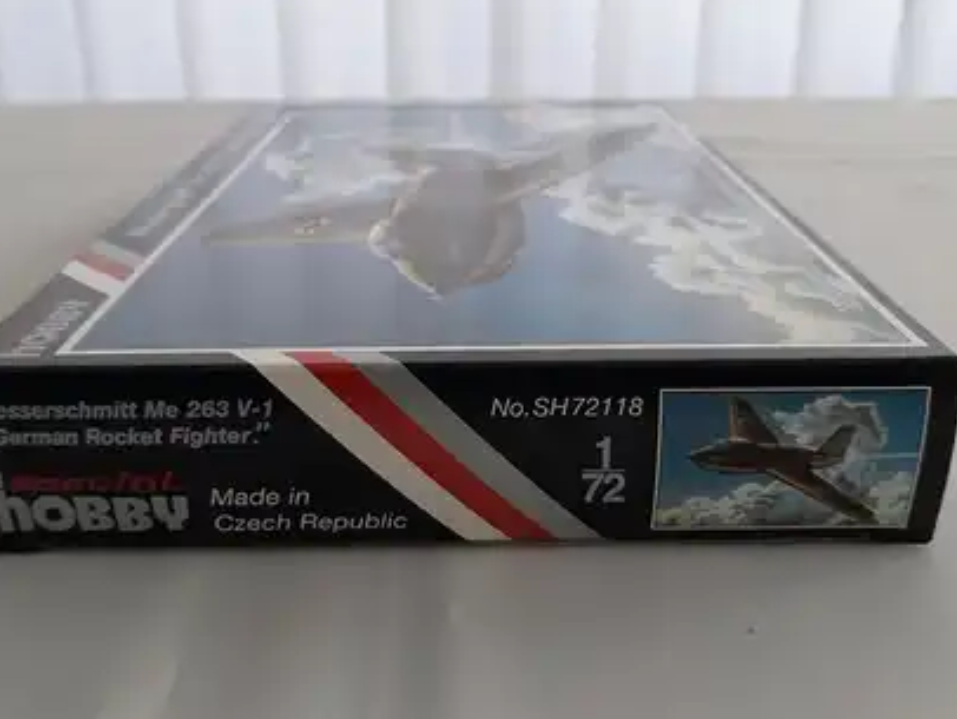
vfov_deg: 44.2
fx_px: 885
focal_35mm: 32
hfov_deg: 56.8
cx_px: 469
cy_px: 357
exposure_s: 1/60
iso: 160
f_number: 1.8
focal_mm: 4
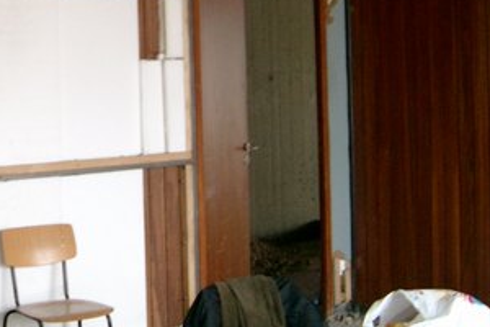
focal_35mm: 77
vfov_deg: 17.6
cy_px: 69
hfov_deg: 25.6
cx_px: 65
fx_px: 1048
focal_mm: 7.6
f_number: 2.6
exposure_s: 1/30
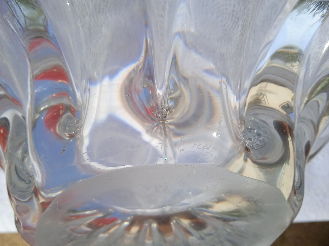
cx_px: 164
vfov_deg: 49.7
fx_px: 266
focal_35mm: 28
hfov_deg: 63.4
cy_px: 123
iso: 116
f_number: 2.2
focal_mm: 3.43
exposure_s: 1/787
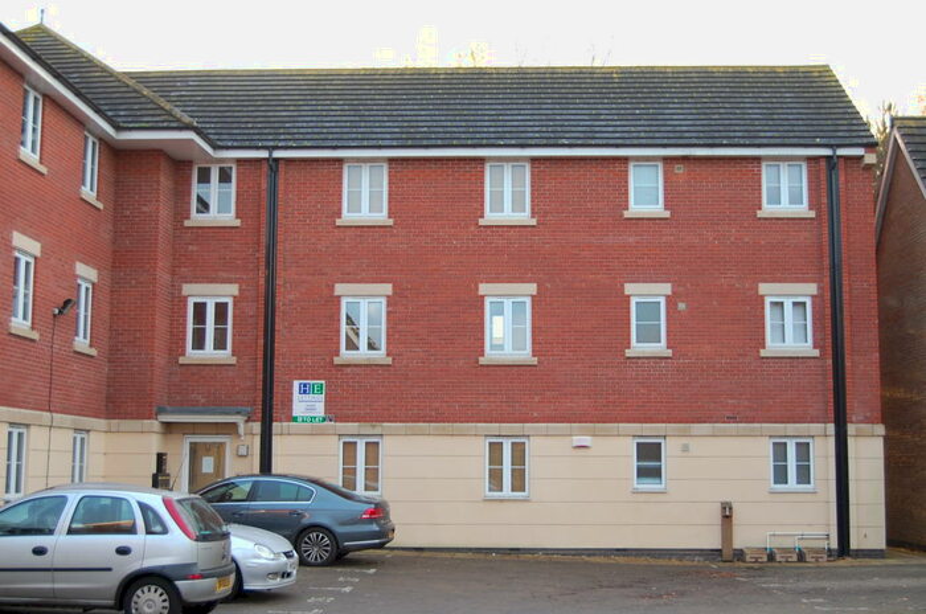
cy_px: 307
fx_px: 1232
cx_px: 463
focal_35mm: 48
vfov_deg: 28.0
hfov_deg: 41.2
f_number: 4.5
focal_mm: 32
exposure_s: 1/30
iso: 200
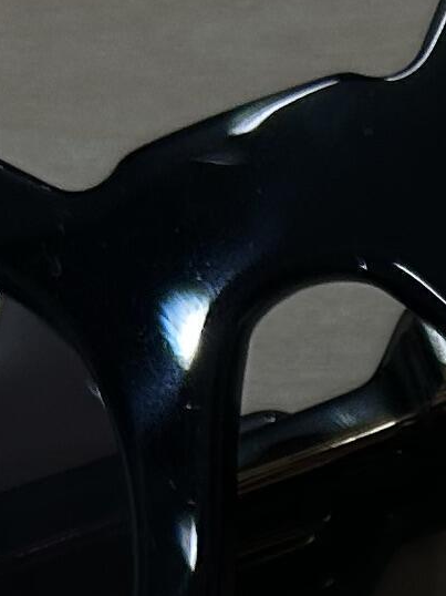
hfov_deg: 7.1
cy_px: 1229
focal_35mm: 195
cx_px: 1137
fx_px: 3353
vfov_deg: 9.4
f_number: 1.5
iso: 50
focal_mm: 5.7
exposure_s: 1/120
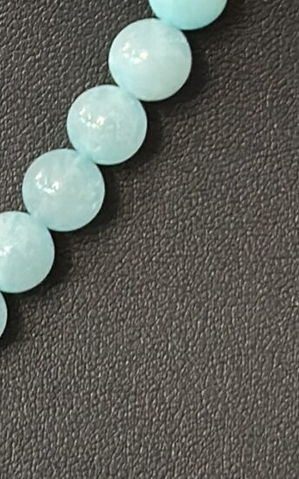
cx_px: -163
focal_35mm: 234
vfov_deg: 8.9
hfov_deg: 5.6
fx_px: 3052
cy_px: 63
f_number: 1.78
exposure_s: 1/33
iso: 400
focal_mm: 6.86
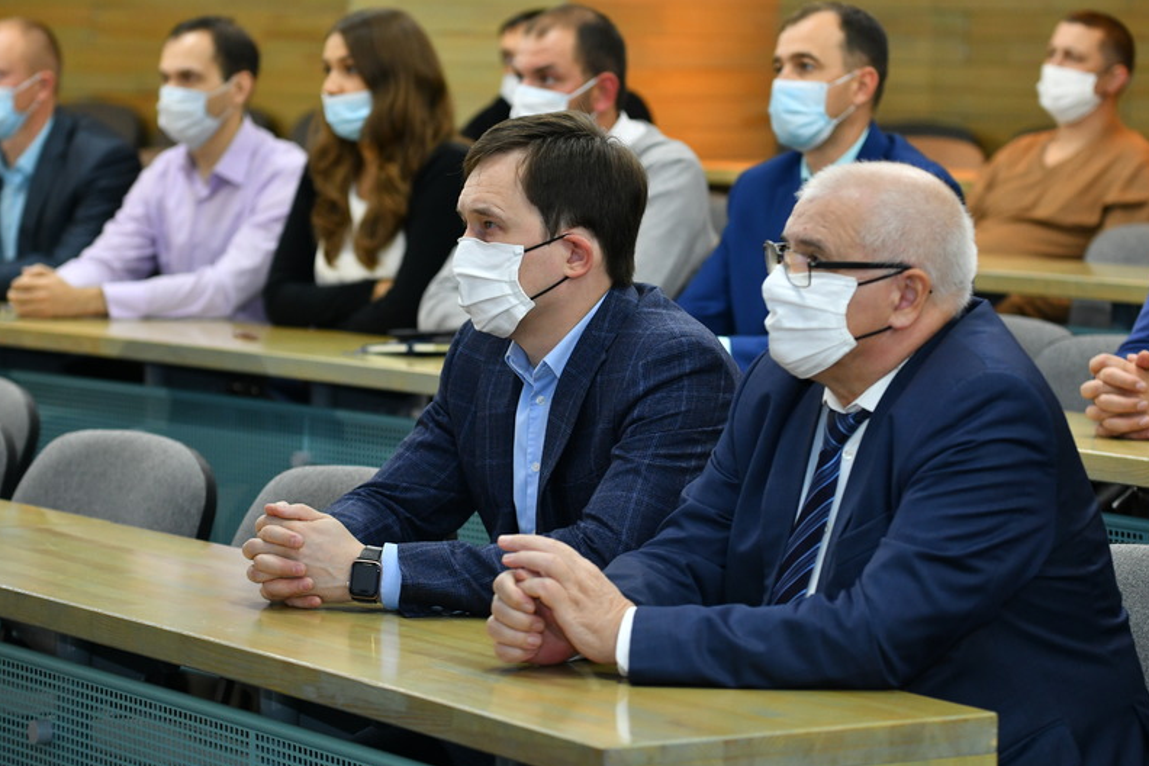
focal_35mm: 125
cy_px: 338
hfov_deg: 16.4
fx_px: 3989
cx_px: 589
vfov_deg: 11.0
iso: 1600
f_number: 4.5
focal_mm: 110
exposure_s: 1/80
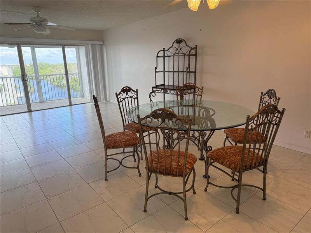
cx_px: 156
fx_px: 216
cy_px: 116
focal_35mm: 24
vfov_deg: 56.8
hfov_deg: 71.6
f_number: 1.78
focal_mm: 6.76
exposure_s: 1/229
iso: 200
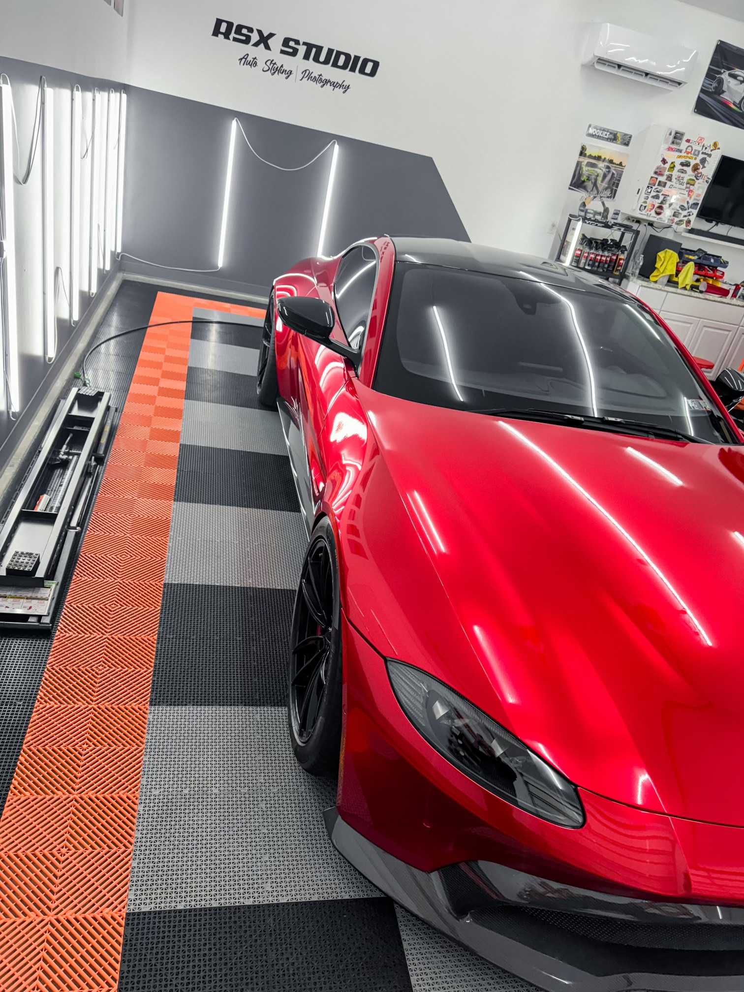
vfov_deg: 71.6
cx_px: 372
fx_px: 688
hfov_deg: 56.8
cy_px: 496
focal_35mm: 24
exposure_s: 1/120
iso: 160
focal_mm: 6.76
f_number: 1.8
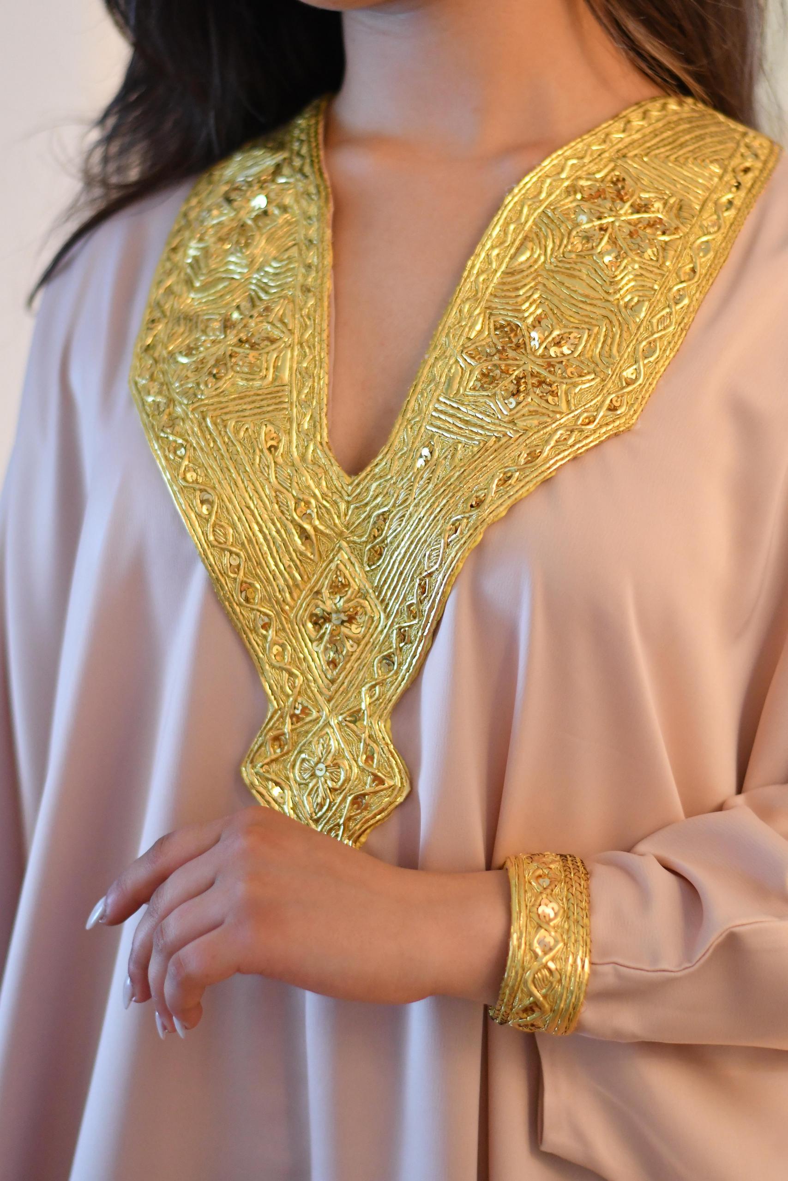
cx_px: 394
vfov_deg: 27.0
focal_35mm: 75
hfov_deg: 18.2
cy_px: 590
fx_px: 2462
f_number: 1.8
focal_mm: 50
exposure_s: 1/200
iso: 2000
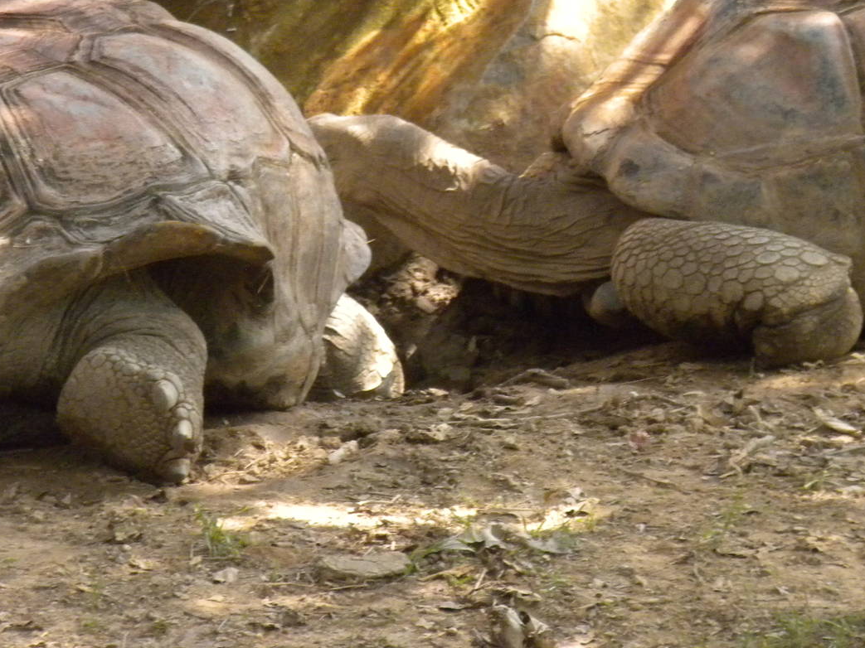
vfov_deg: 4.1
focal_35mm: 365
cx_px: 425
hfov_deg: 5.4
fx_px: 9120
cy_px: 224
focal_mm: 42.1
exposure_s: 1/298
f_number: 5.2
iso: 522
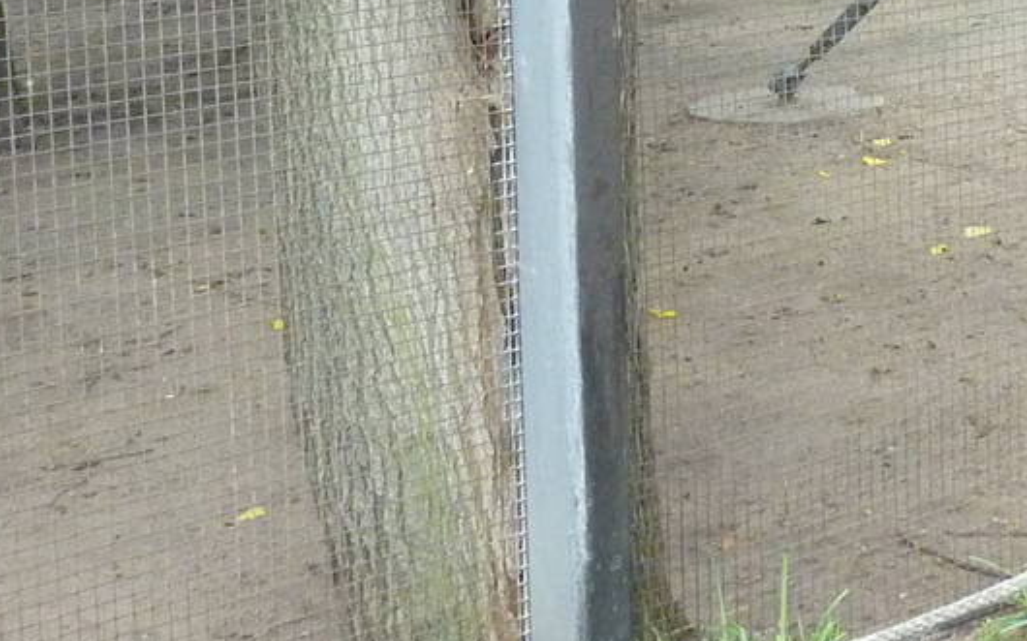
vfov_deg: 15.4
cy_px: -232
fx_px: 2239
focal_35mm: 80
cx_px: 876
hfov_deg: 25.2
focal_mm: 4.1
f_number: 3.3
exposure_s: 1/250
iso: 400
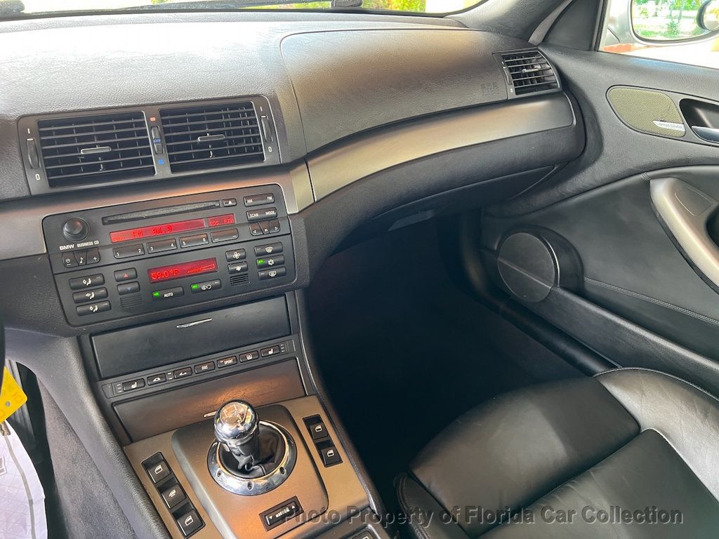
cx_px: 360
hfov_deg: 67.3
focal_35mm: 26
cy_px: 270
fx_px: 540
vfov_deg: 53.1
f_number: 1.5
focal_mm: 5.7
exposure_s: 1/60
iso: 200
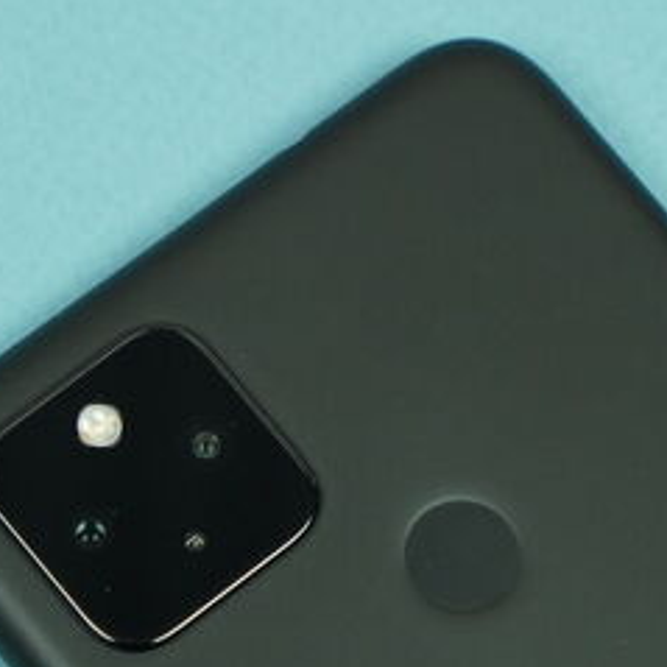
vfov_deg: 11.4
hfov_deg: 11.4
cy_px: 515
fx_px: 3335
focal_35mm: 153
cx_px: 547
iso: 2000
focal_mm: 70
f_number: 6.3
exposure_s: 1/250
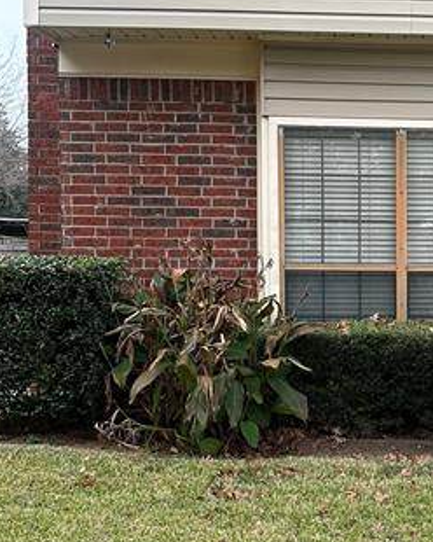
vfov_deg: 32.4
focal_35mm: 58
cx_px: 466
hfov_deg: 24.6
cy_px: 308
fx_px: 929
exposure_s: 1/879
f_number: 1.78
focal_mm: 6.86
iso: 80
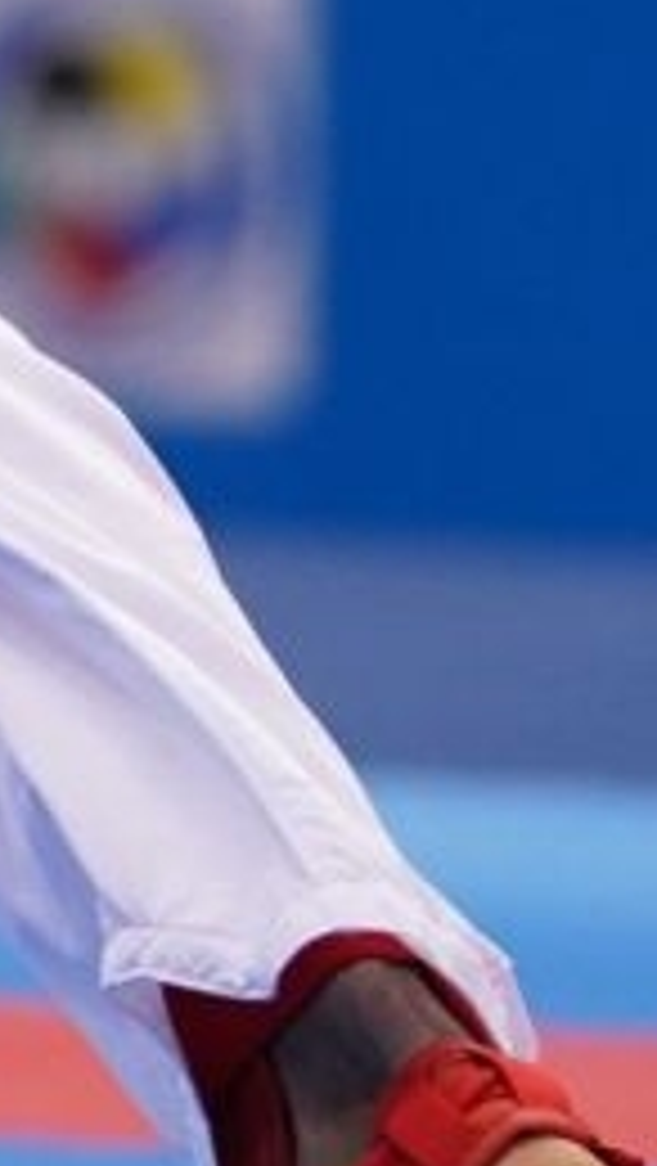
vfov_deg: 1.5
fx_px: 43721
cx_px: -1336
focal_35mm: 1414
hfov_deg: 0.9
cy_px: -990
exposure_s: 1/1000
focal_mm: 194
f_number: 2.8
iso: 1250
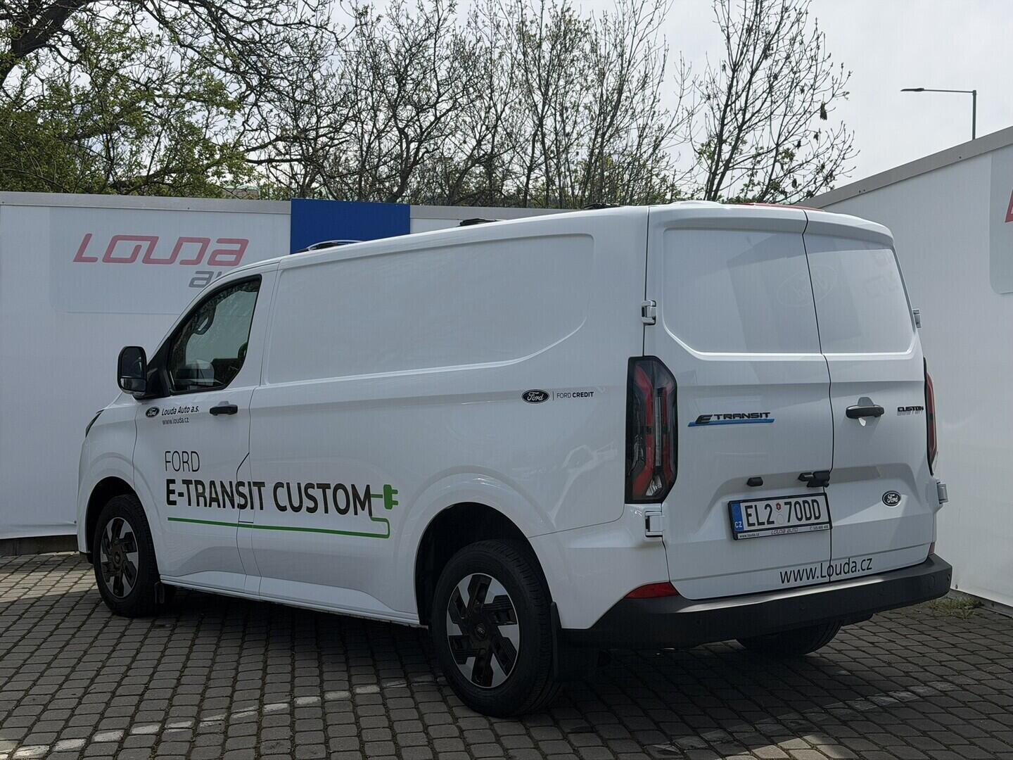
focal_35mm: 48
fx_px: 1405
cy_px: 380
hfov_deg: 39.7
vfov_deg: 30.3
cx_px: 506
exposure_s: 1/7143
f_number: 1.78
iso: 64
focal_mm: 6.76
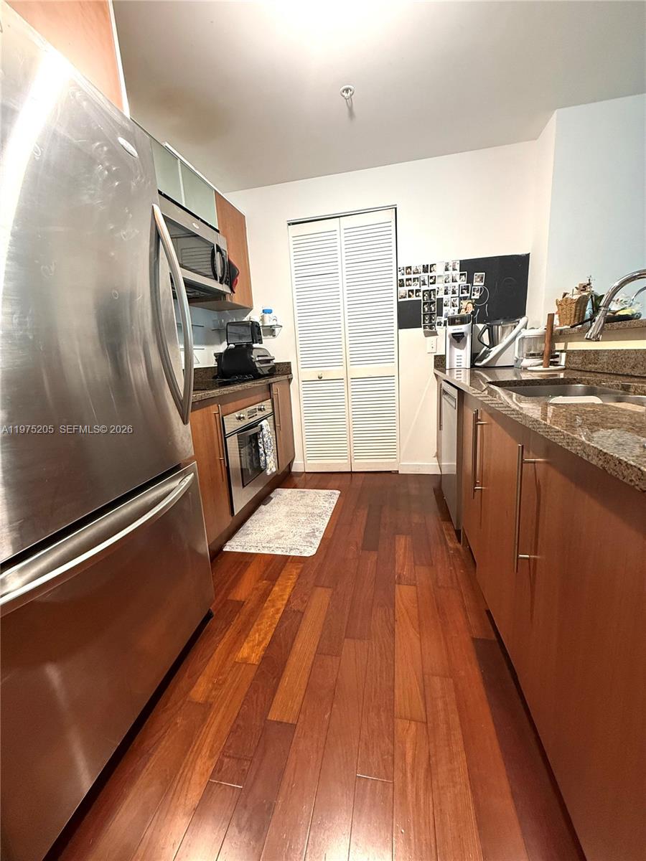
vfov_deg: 102.1
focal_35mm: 14
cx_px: 323
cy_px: 430
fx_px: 348
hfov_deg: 85.7
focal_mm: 2.22
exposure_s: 1/60
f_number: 2.2
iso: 320
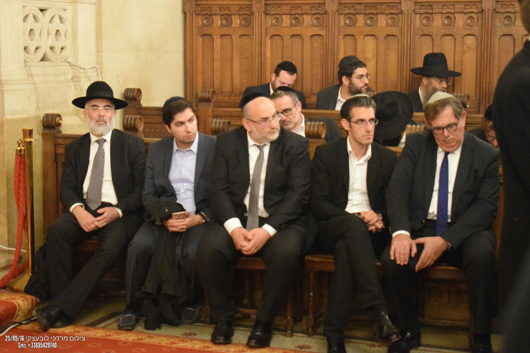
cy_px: 176
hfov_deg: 28.1
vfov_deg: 18.9
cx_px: 265
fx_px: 1060
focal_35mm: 72
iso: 6400
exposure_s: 1/30
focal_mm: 48
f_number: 5.3
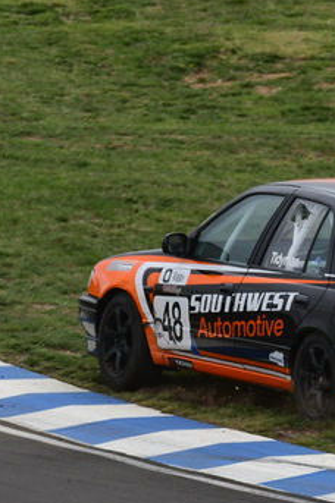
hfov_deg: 1.0
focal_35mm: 1331
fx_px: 18615
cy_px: 236
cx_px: 256
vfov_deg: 1.6
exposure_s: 1/640
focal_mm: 380
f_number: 11
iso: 500
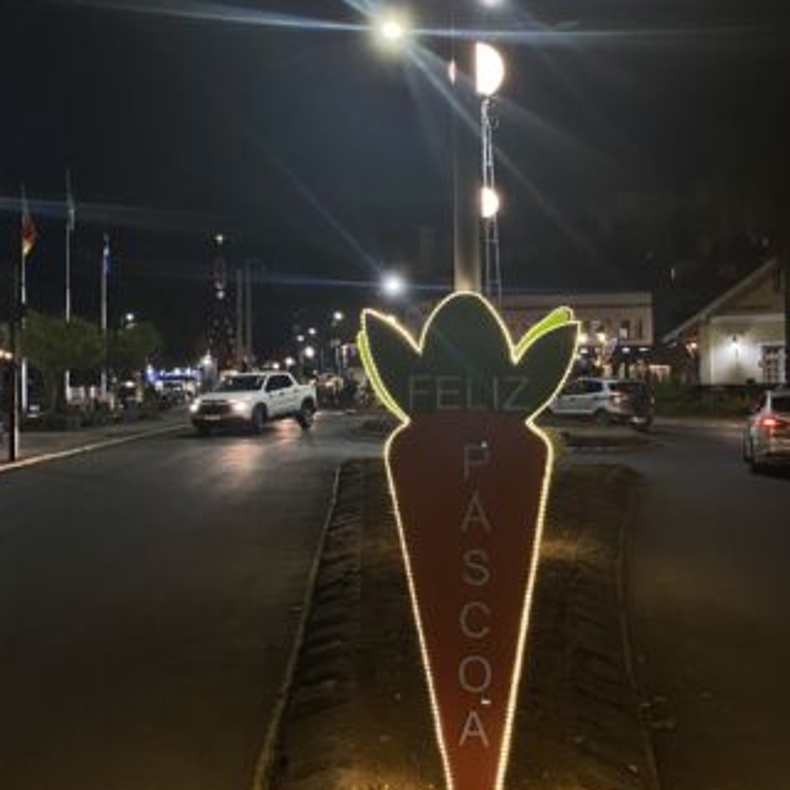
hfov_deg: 40.0
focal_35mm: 42
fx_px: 1084
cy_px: 376
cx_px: 431
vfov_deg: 40.0
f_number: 1.8
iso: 320
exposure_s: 1/60
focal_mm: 4.25
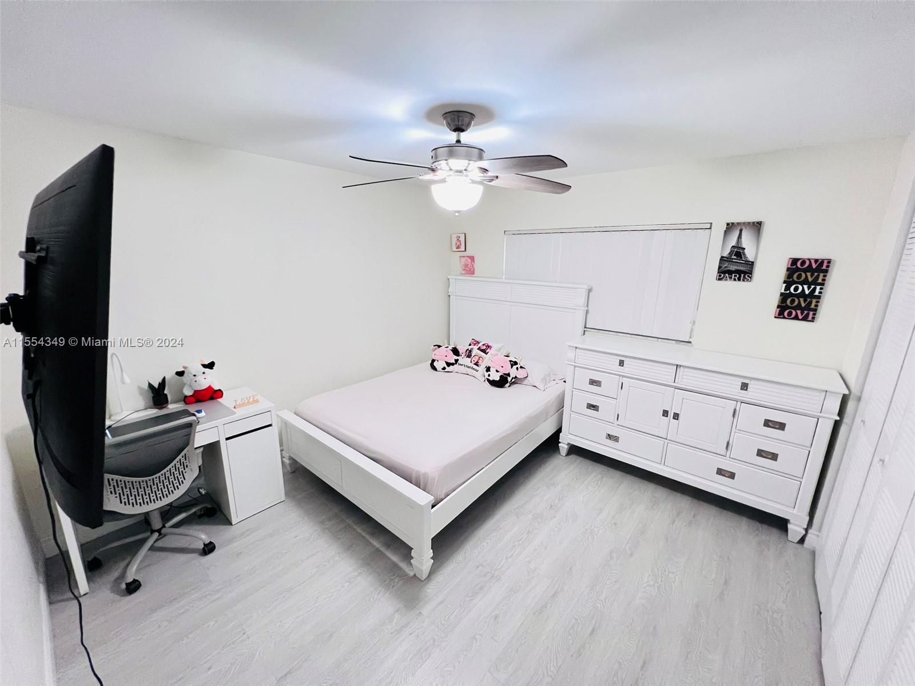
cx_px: 458
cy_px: 343
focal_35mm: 13
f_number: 1.8
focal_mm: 1.57
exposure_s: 1/60
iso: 500
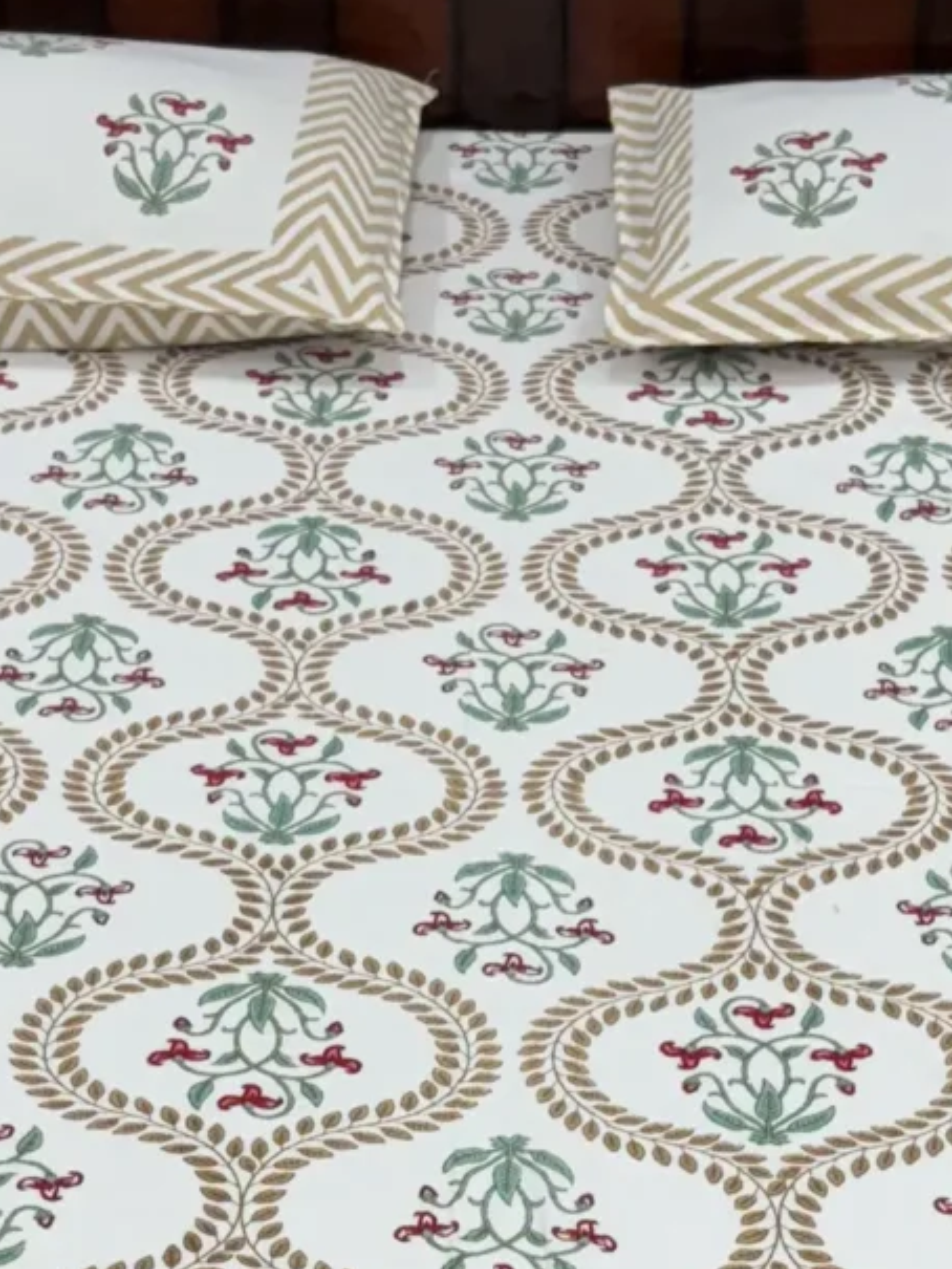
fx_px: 4032
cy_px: 1183
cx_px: 484
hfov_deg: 13.5
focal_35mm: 110
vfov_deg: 17.6
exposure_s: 1/100
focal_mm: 5.96
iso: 64
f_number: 1.6
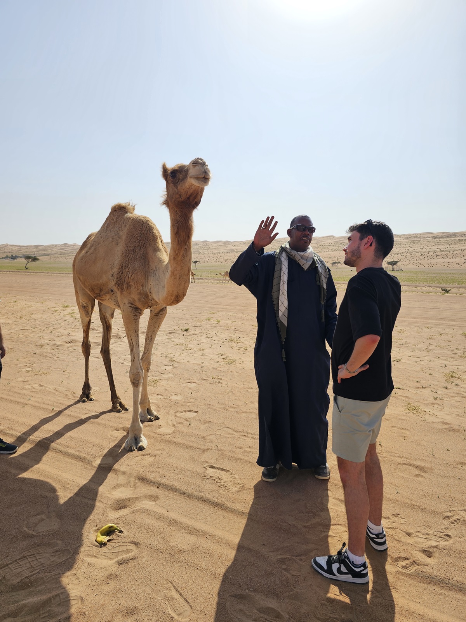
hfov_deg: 58.9
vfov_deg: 73.9
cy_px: 311
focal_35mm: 23
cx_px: 233
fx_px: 413
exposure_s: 1/1090
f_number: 1.7
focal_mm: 6.3
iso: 10
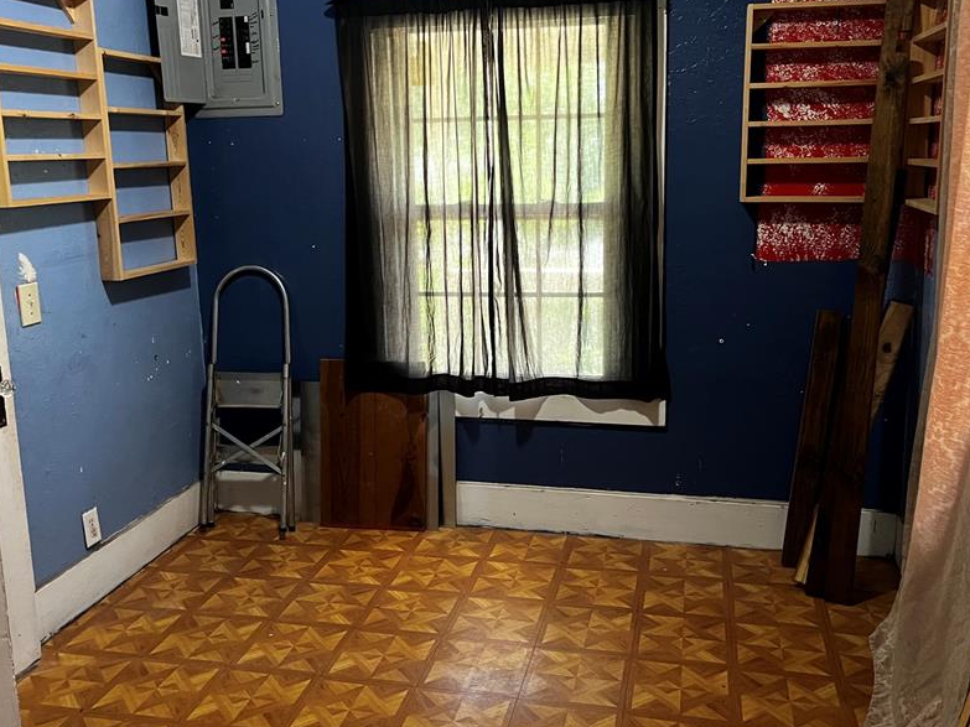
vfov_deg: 41.7
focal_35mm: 34
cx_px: 468
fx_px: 953
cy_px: 323
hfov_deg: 54.0
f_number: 1.6
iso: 400
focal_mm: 5.1
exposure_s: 1/40
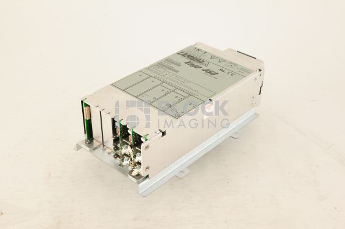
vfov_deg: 26.9
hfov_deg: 39.6
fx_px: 479
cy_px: 114
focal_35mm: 50
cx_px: 172
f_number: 13
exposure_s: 1/125
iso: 1600
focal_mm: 50
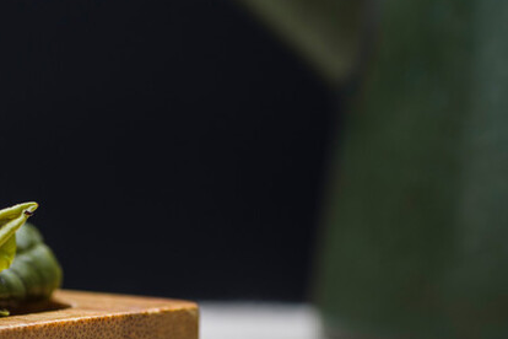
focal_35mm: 261
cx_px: -179
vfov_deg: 5.3
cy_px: -17
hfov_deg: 7.8
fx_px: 3683
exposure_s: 1/160
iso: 100
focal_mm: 90
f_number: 10
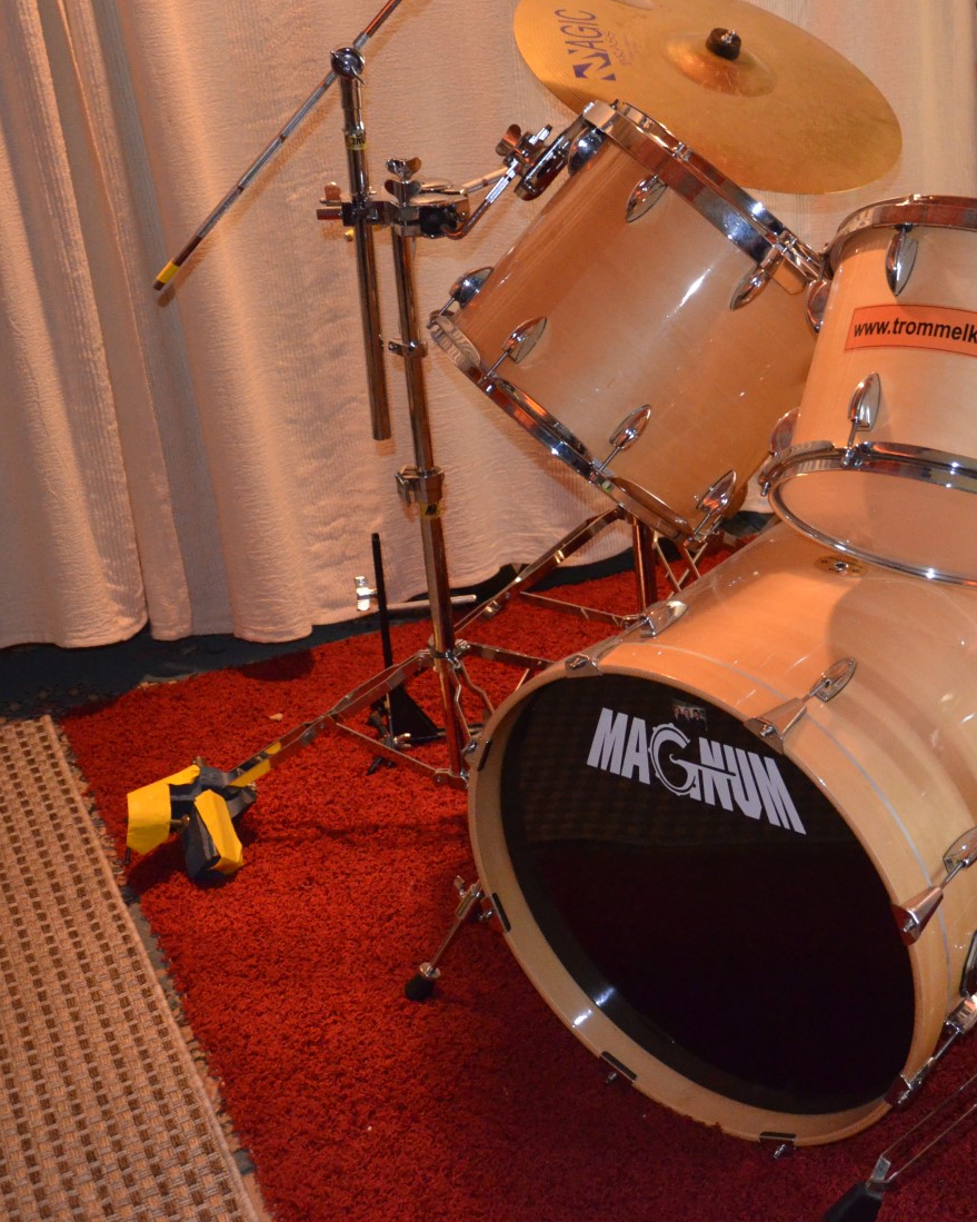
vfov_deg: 34.7
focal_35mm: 54
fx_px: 1952
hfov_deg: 26.5
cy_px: 540
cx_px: 988
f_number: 3.8
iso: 3200
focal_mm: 22
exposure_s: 1/60
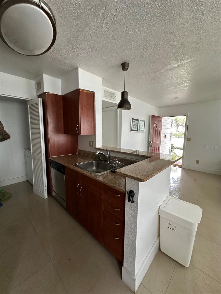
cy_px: 147
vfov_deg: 102.1
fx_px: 119
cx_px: 110
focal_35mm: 14
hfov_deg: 85.7
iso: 200
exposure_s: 1/60
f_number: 2.2
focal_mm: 2.22
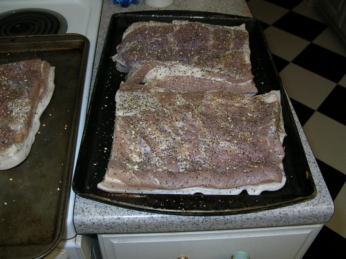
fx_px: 359
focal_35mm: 36
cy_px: 130
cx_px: 173
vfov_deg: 39.6
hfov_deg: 51.4
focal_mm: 6
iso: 50
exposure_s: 1/60.1
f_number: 2.7
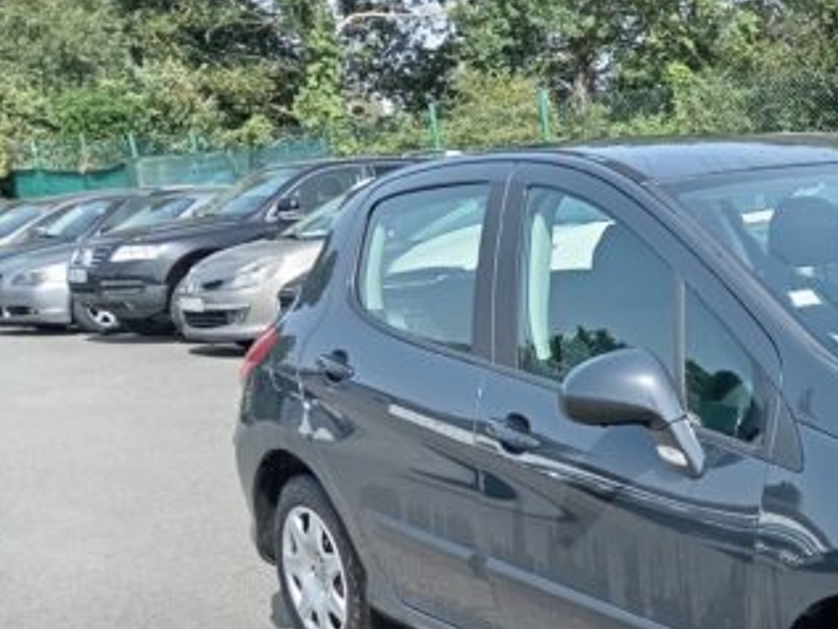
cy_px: 629
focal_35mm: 63
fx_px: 1526
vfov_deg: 22.4
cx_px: 997
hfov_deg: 27.2
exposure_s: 1/355
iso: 105
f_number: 1.8
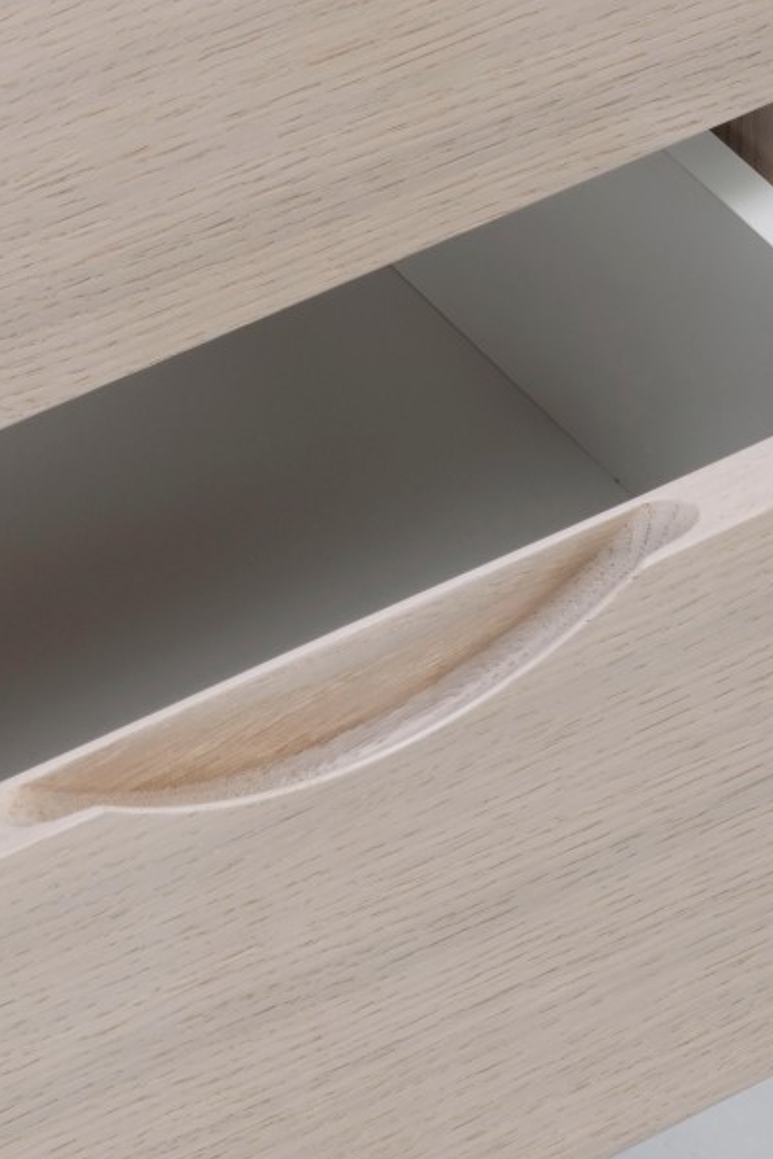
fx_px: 6470
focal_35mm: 201
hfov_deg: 6.8
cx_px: 295
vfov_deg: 10.2
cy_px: 478
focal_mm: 50
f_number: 16
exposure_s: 1/100
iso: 100
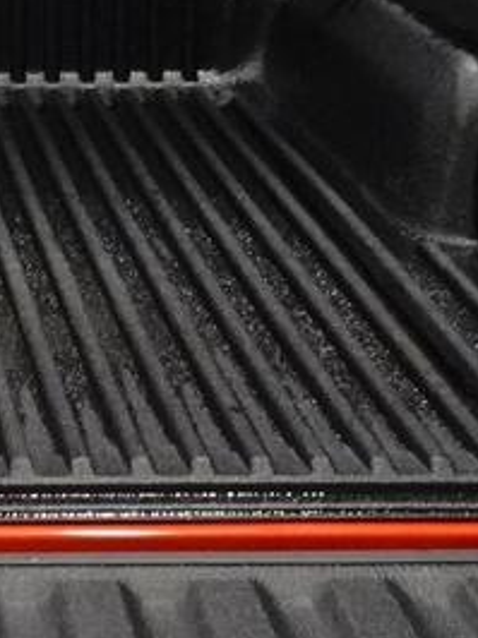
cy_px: 94
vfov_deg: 15.1
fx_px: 2397
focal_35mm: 130
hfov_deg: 11.1
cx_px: -168
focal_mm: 4.25
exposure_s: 1/30
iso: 500
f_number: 3.5
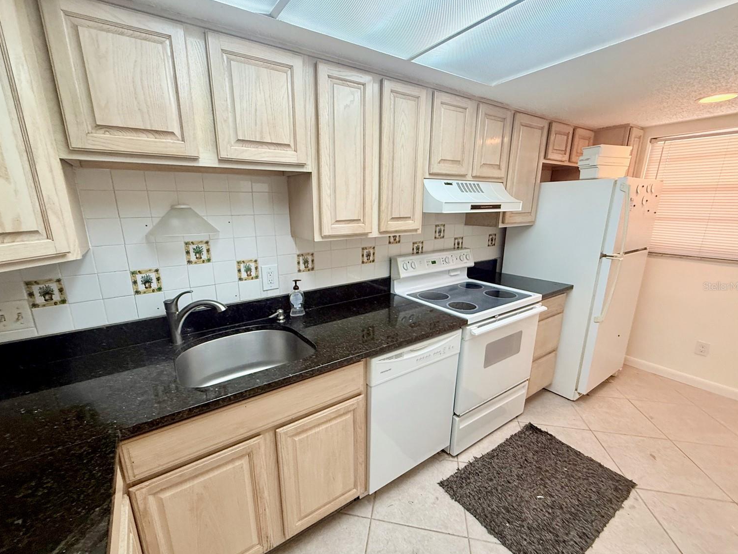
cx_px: 354
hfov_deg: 98.1
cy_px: 286
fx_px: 320
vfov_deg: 81.7
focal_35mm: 15
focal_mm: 2.22
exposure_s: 1/120
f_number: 2.2
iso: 320
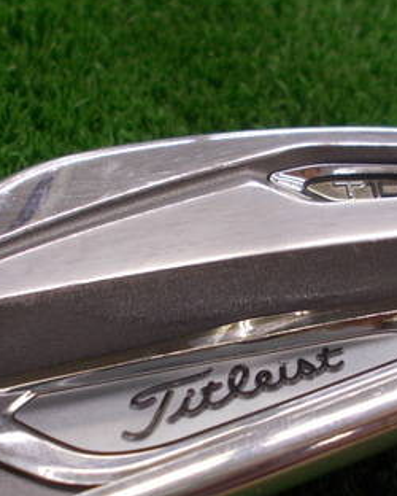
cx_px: 254
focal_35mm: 52
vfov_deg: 35.8
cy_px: 310
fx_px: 763
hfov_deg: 29.0
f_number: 3.2
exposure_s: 1/25
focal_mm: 4.6
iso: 100
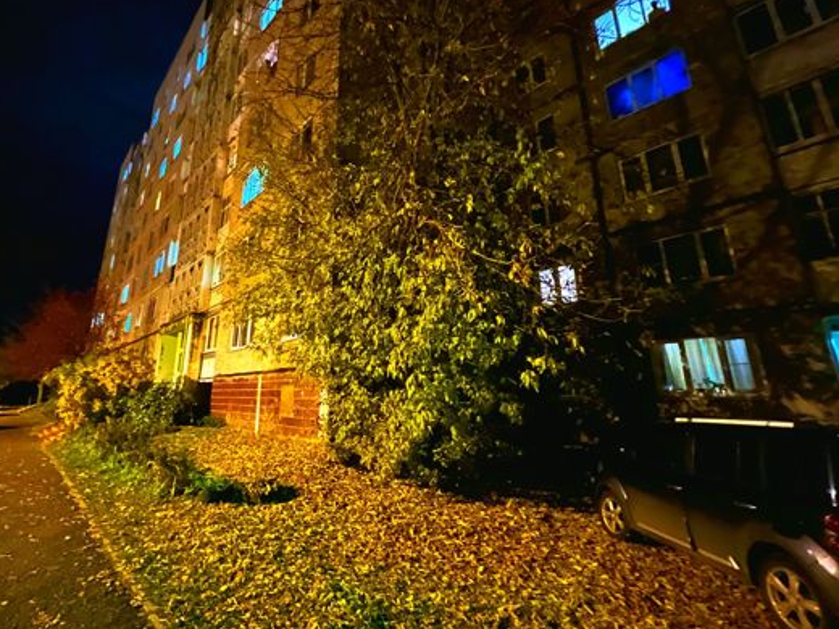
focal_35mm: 16
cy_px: 287
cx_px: 342
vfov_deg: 77.9
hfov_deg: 93.4
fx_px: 388
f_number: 1.8
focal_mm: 1.57
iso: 2000
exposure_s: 1/8
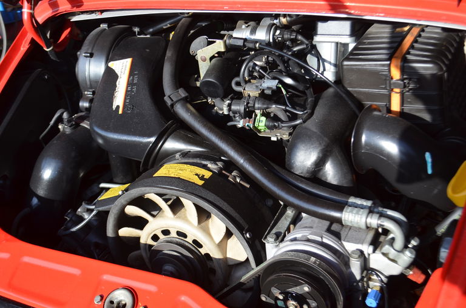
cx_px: 233
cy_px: 154
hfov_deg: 41.2
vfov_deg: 27.9
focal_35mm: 48
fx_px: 620
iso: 250
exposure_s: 1/125
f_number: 5.6
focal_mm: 32
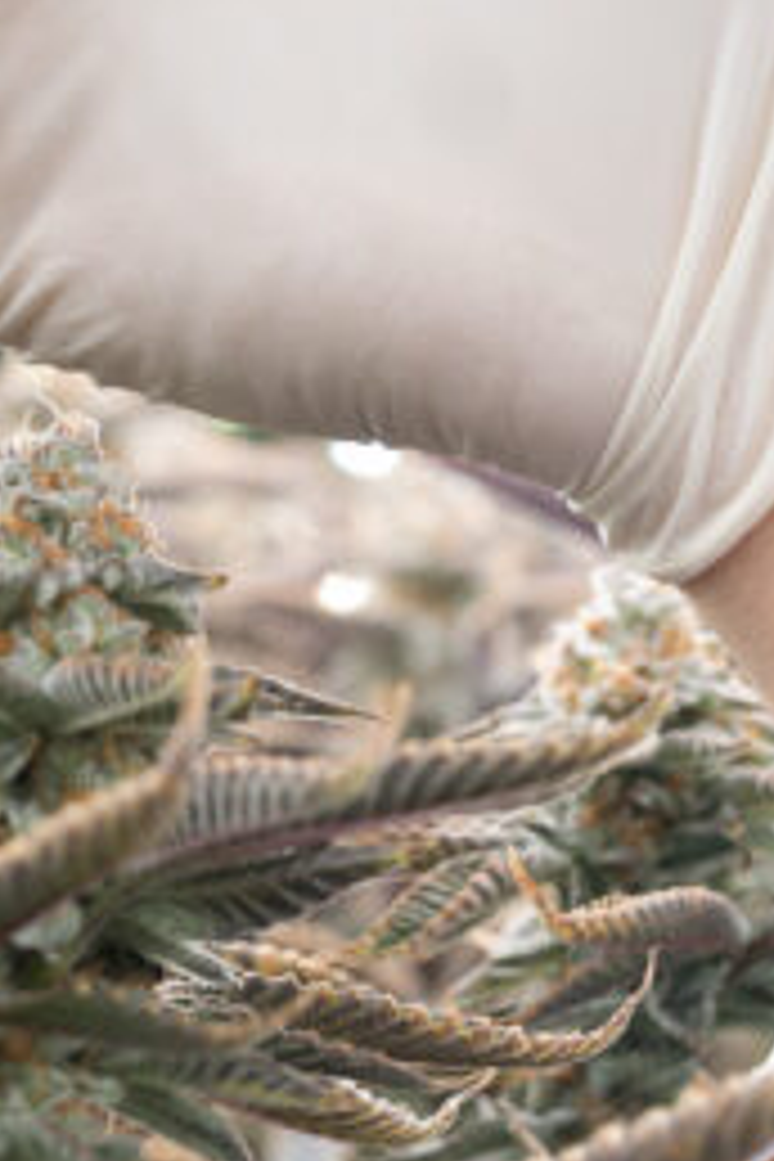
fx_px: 5256
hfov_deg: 8.4
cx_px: 32
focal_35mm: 163
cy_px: -162
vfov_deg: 12.4
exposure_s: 1/250
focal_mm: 35
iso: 320
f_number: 4.5
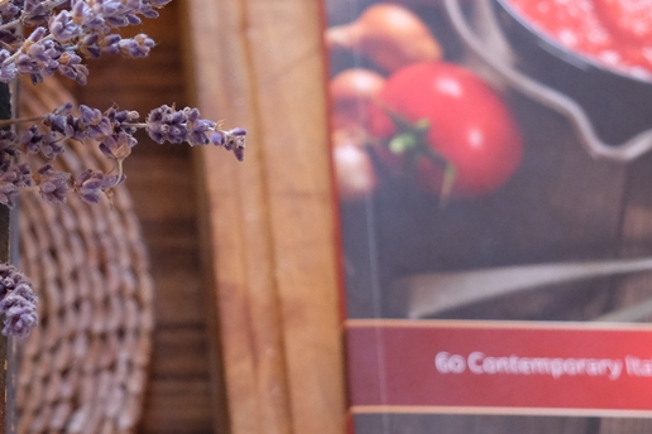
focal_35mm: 93
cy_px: -43
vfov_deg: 14.4
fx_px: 1684
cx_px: 59
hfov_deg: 21.4
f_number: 3.2
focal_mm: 26.5
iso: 2500
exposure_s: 1/60
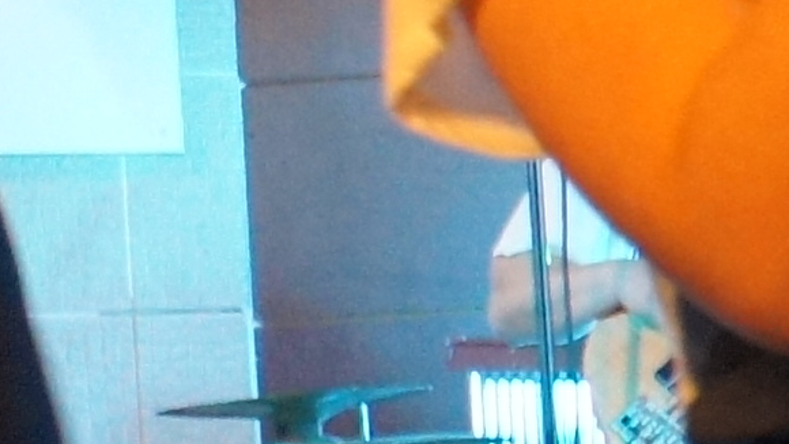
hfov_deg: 9.1
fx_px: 4163
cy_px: 339
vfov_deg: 6.1
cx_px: 2232
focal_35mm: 199
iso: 1600
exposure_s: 1/30
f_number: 2.8
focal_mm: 16
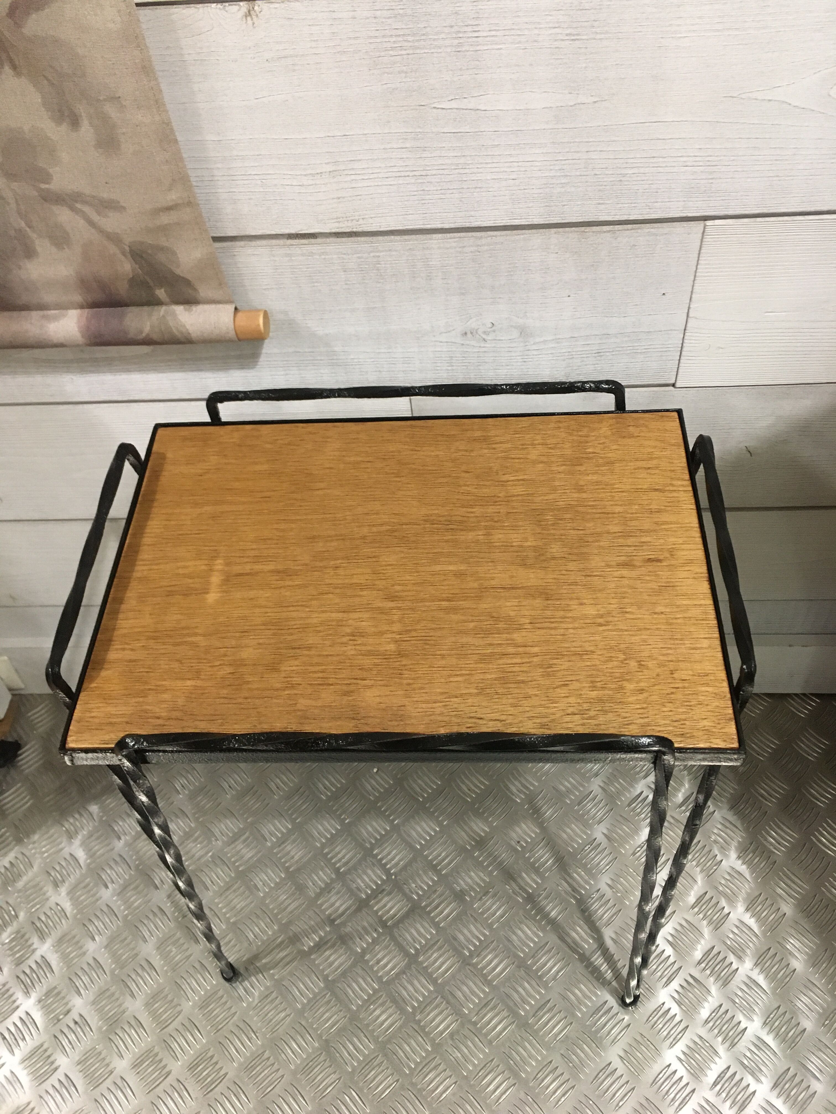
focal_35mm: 29
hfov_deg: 48.2
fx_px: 934
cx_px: 418
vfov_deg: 61.7
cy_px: 557
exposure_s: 1/20
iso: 200
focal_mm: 4.15
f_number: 2.2
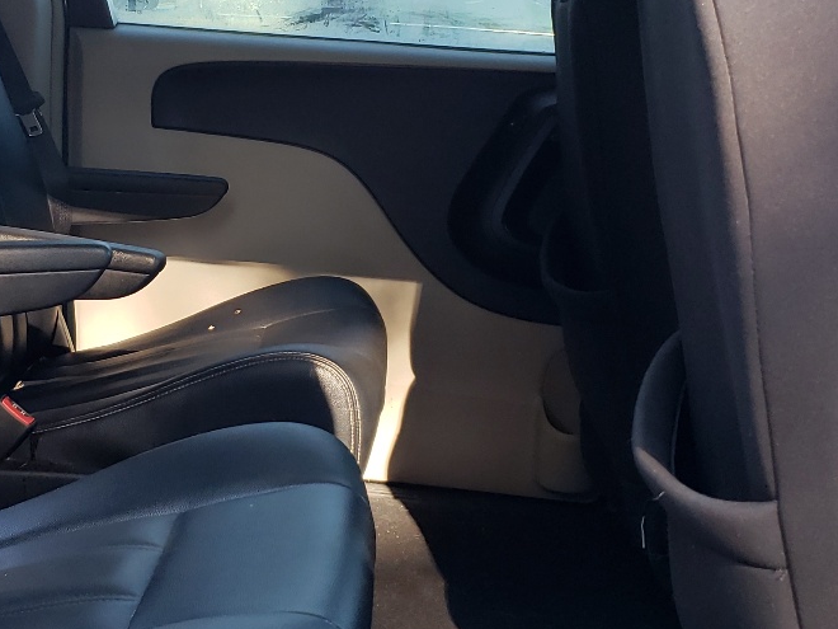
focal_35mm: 63
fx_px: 1525
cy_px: 269
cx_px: 269
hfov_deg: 30.5
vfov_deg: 23.3
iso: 59
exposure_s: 1/120
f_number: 1.5
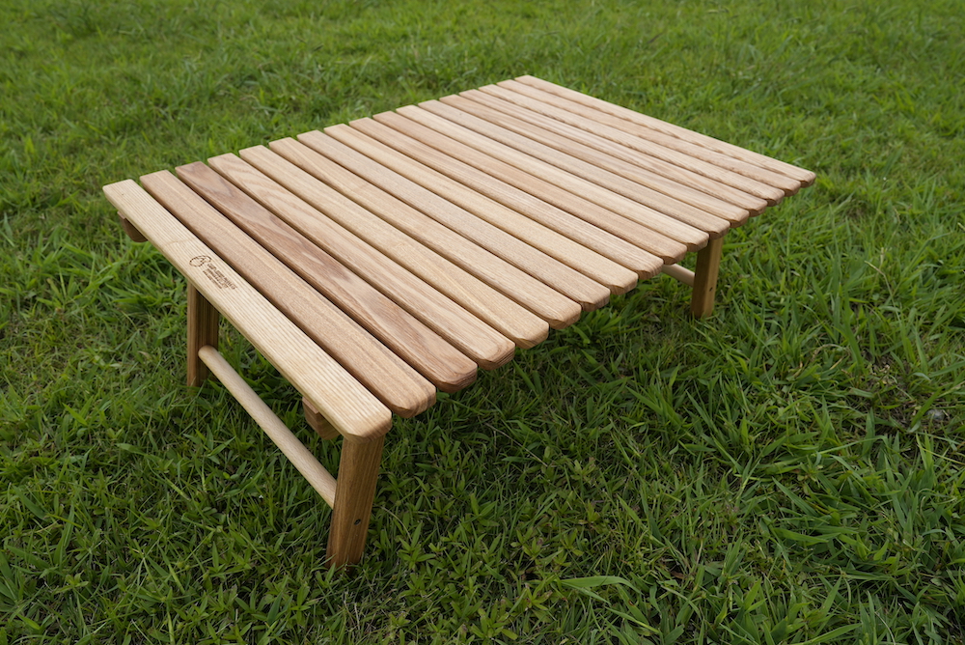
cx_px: 482
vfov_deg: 53.2
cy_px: 322
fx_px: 644
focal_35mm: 24
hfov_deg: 73.7
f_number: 8
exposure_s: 1/125
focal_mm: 24
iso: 100
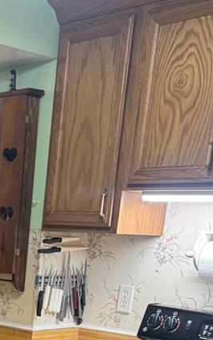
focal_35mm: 72
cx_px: -83
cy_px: 424
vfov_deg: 25.3
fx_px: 669
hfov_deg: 16.8
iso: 160
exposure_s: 1/60
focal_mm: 6.76
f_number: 1.78
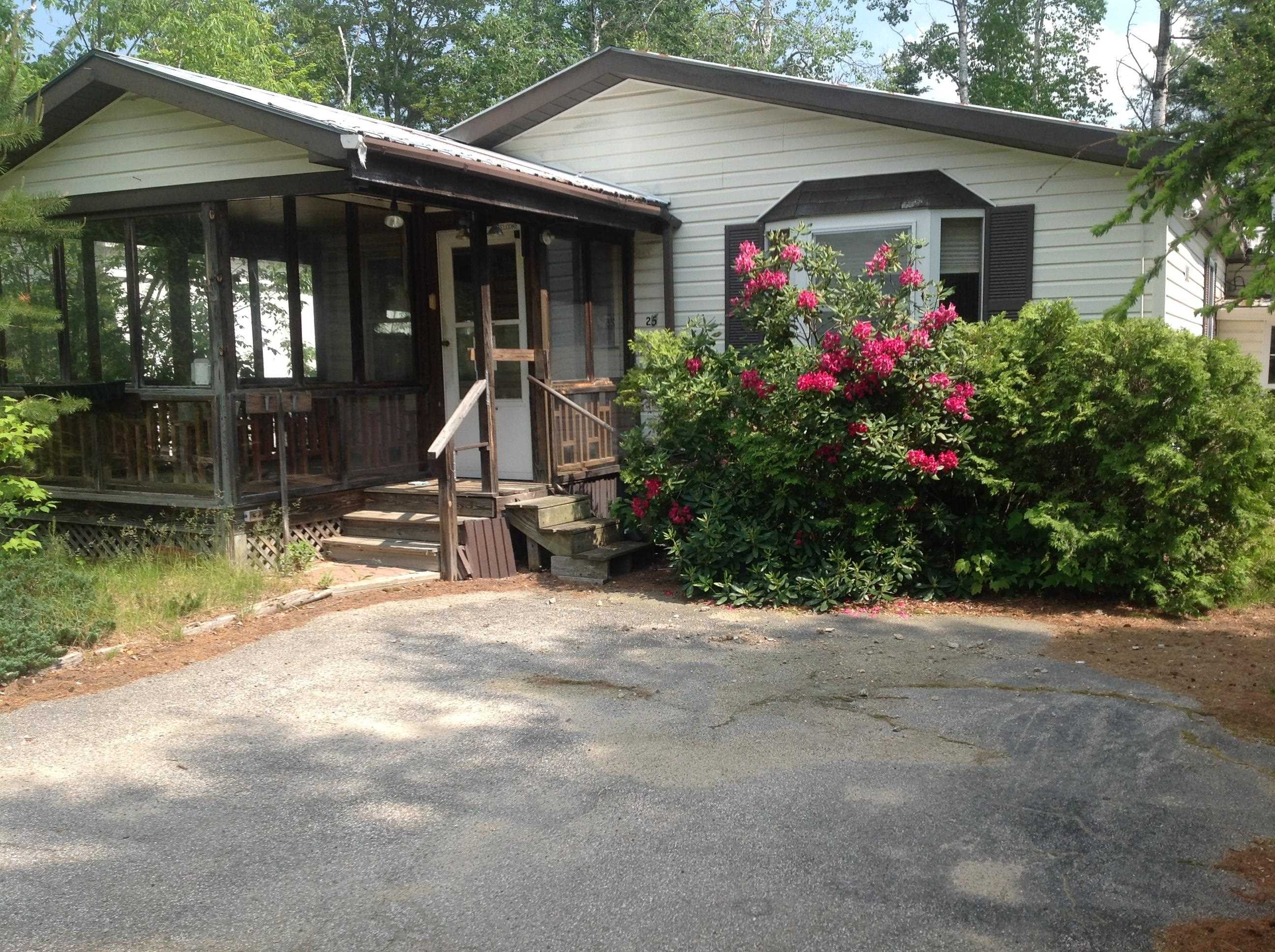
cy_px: 476
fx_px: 1287
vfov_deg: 40.6
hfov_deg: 52.7
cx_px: 638
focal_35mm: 35
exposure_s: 1/775
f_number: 2.4
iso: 50
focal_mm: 4.28
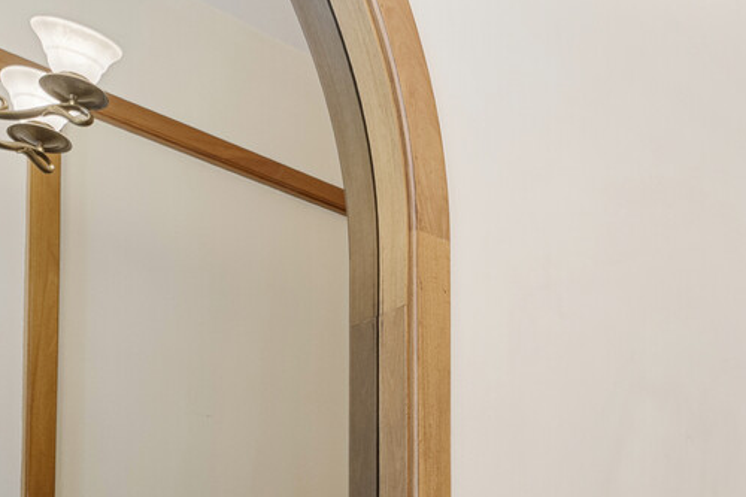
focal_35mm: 48
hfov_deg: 36.9
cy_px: 743
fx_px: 994
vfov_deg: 22.9
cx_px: 745
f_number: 9
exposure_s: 1/5
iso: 1000
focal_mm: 16
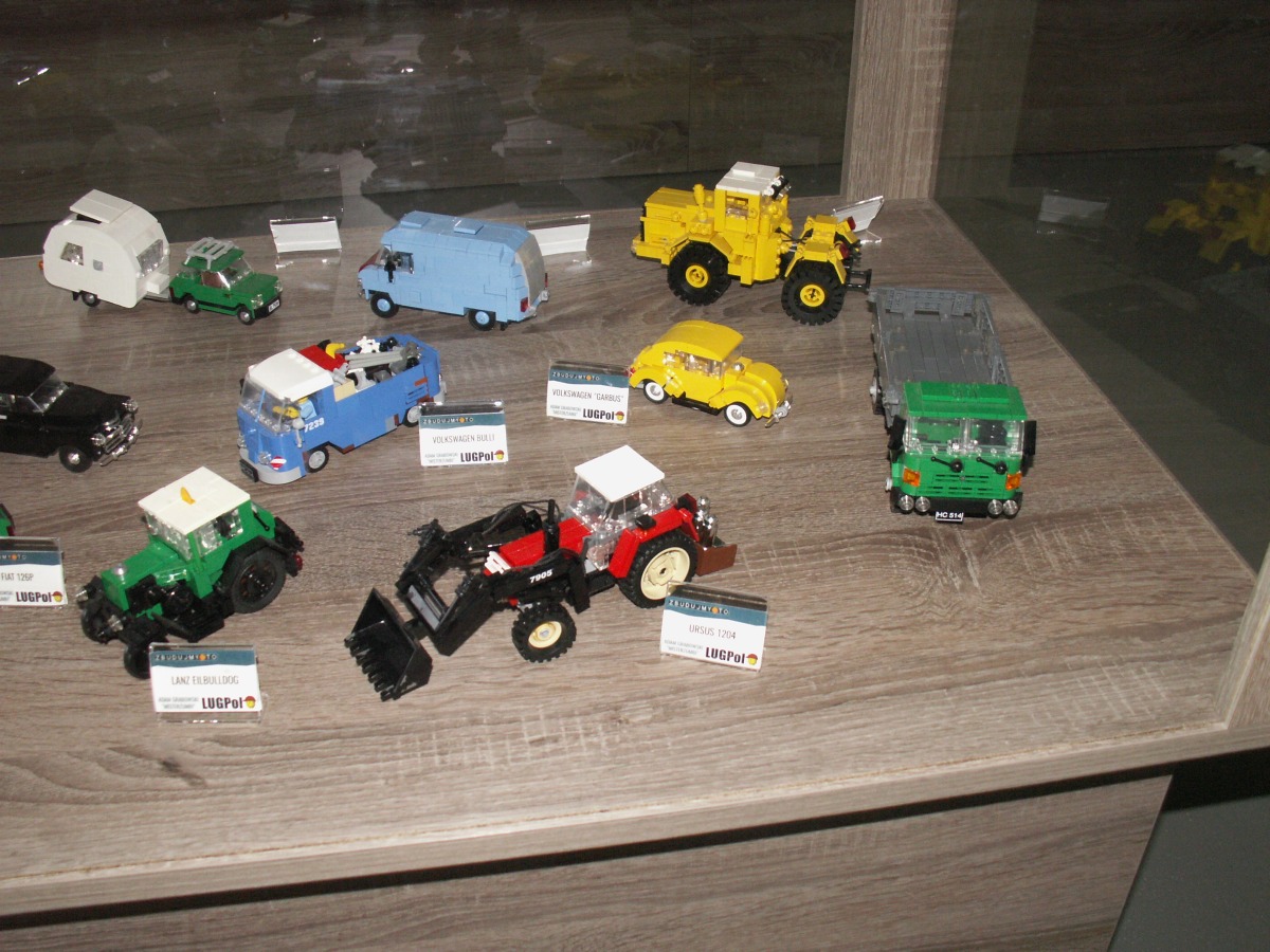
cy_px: 476
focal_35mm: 35
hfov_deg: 52.6
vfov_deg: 40.7
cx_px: 635
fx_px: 1284
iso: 160
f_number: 2.8
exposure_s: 1/125
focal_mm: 5.86
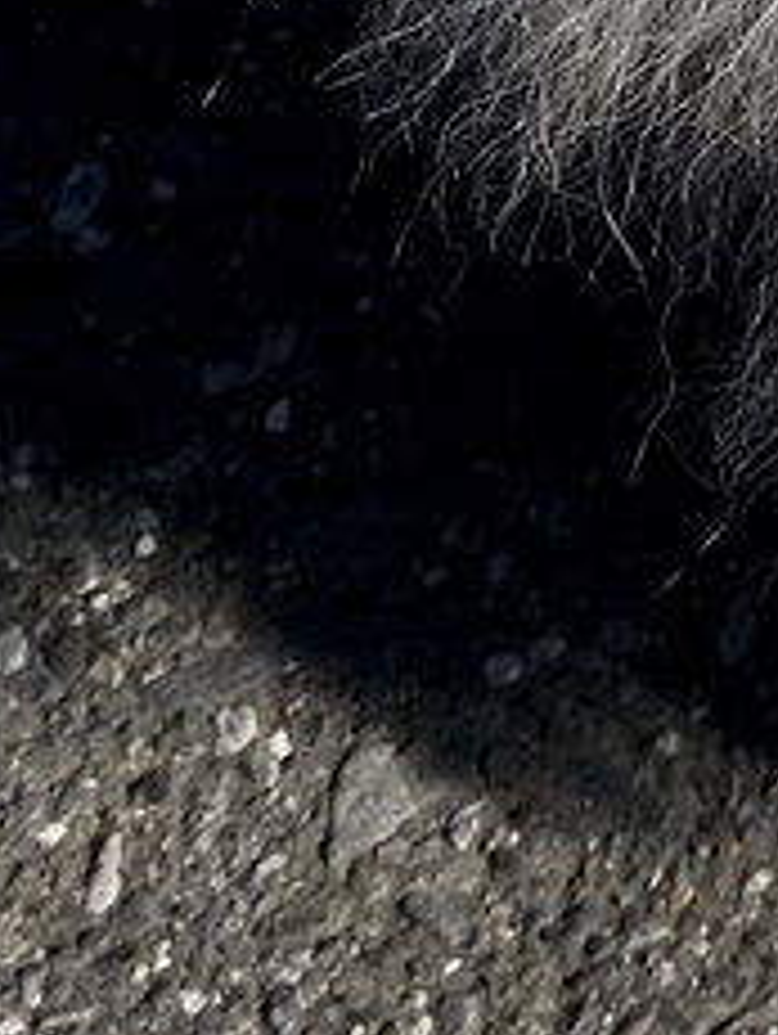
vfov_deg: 11.7
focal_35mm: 151
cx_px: 1839
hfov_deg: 8.9
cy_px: -1071
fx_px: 4517
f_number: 2.2
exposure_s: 1/2481
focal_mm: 4.15
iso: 25
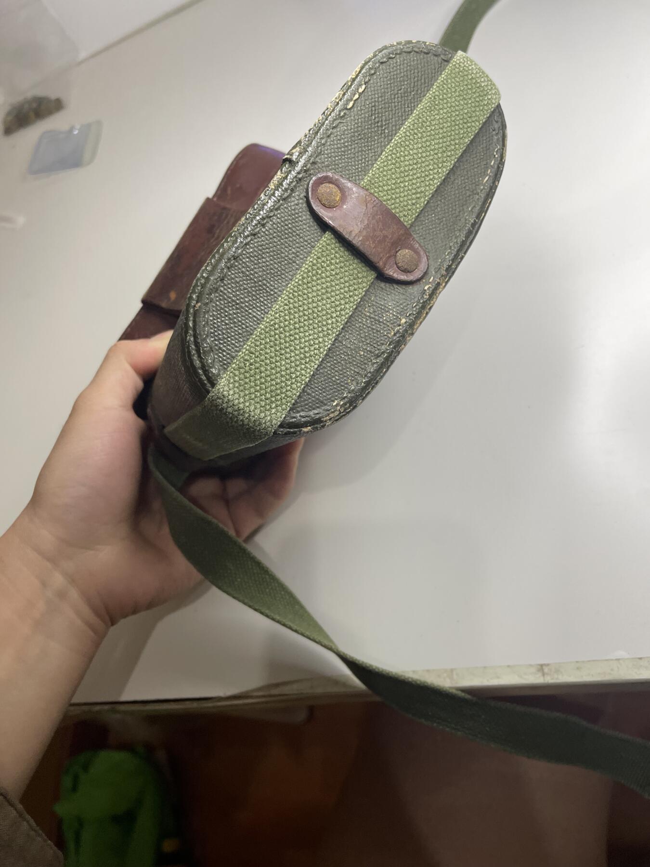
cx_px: 325
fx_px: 626
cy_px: 434
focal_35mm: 25
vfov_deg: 69.4
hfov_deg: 54.9
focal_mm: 5.1
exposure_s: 1/100
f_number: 1.6
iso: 125
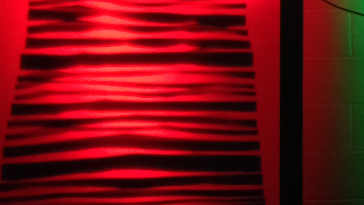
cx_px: 555
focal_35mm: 152
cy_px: 7
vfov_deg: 7.9
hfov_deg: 13.3
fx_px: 1467
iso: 320
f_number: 2.4
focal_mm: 4.12
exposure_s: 1/20
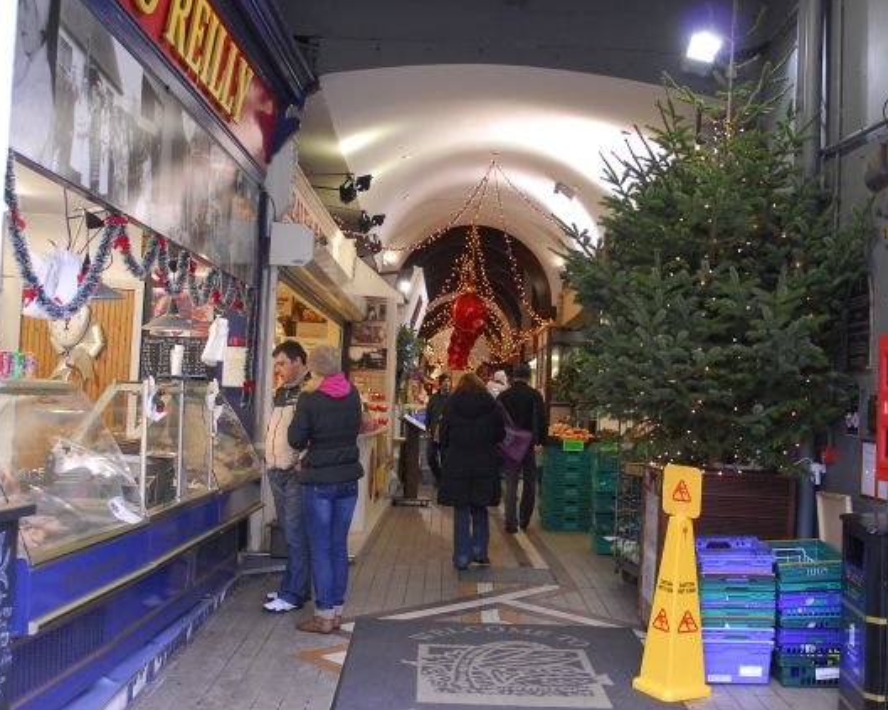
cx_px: 503
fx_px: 1077
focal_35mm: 41
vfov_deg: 36.5
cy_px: 357
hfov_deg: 44.7
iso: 500
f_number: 2.8
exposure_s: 1/80
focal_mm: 24
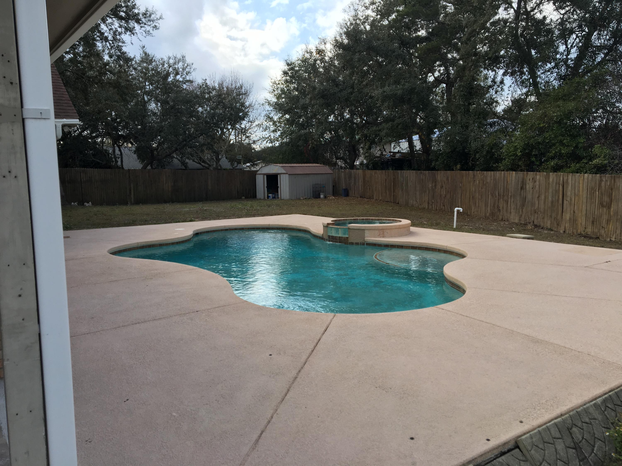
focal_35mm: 29
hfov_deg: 61.7
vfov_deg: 48.2
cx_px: 311
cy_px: 233
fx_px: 521
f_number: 2.2
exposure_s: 1/769
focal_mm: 4.15
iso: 25
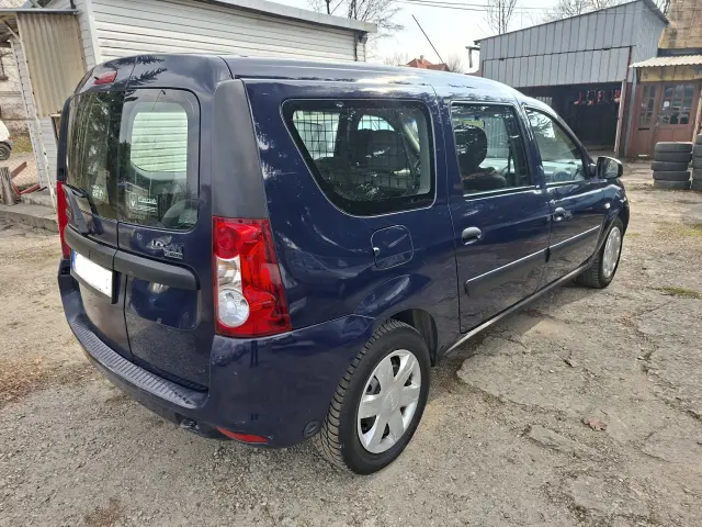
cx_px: 351
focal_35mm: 23
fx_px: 466
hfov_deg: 73.9
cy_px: 264
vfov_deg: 58.9
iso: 50
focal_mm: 5.54
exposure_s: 1/432
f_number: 1.8
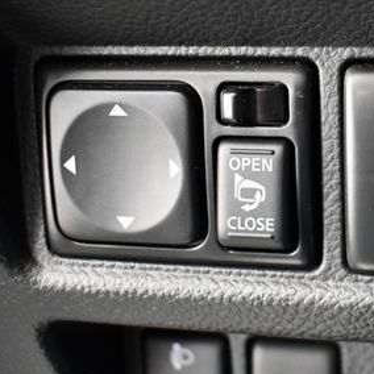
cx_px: 420
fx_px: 843
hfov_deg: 23.3
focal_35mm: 69
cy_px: 155
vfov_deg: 25.0
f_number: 3.5
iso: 3200
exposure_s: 1/60
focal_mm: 18
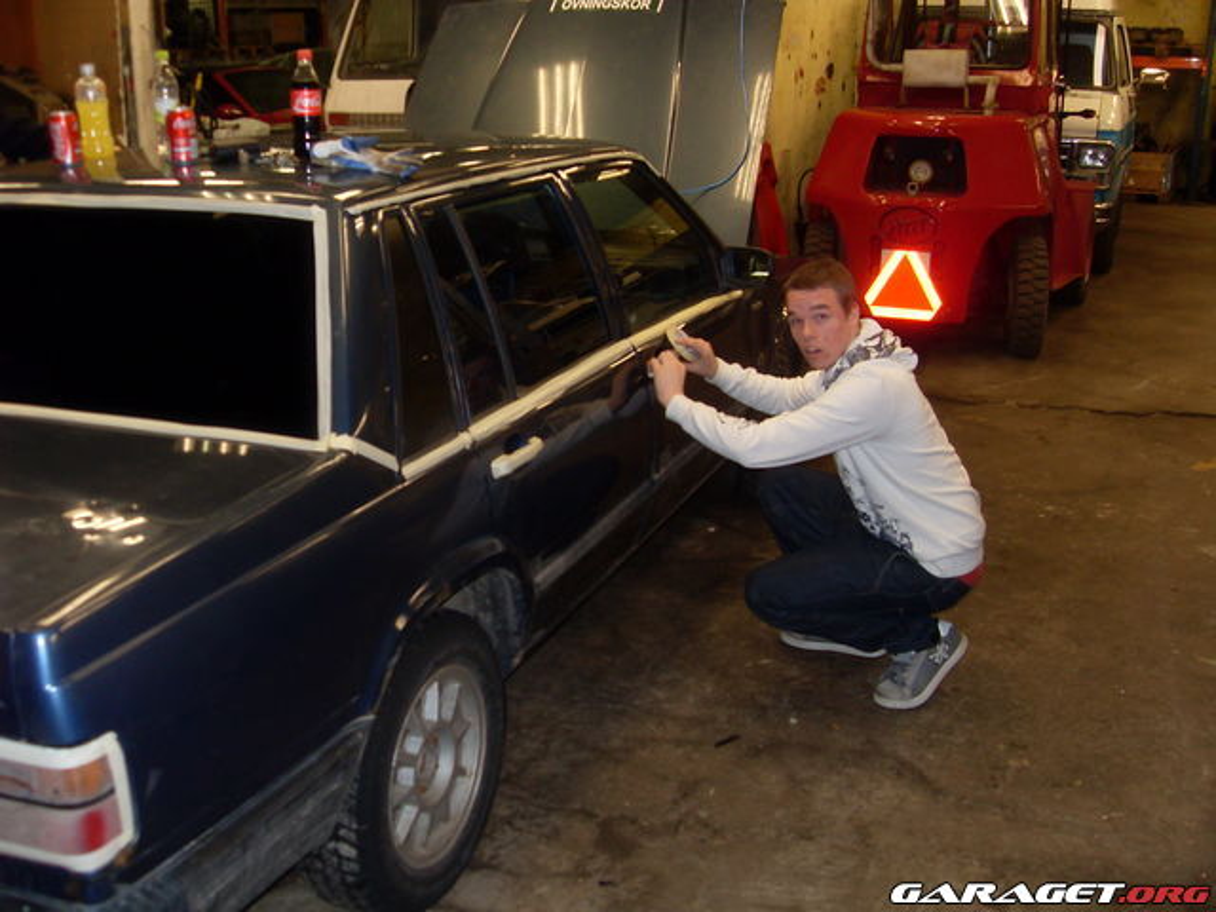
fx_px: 1300
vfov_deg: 38.7
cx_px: 608
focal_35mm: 37
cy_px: 456
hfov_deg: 50.1
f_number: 2.8
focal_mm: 6.3
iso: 120
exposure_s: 1/45
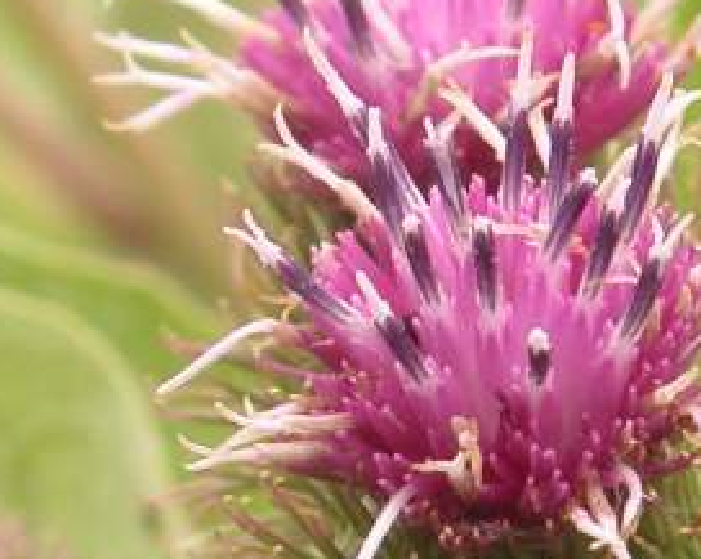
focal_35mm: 492
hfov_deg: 3.9
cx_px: 397
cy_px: 824
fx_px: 10196
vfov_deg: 3.1
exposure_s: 1/116
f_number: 7.4
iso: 100
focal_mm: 27.3
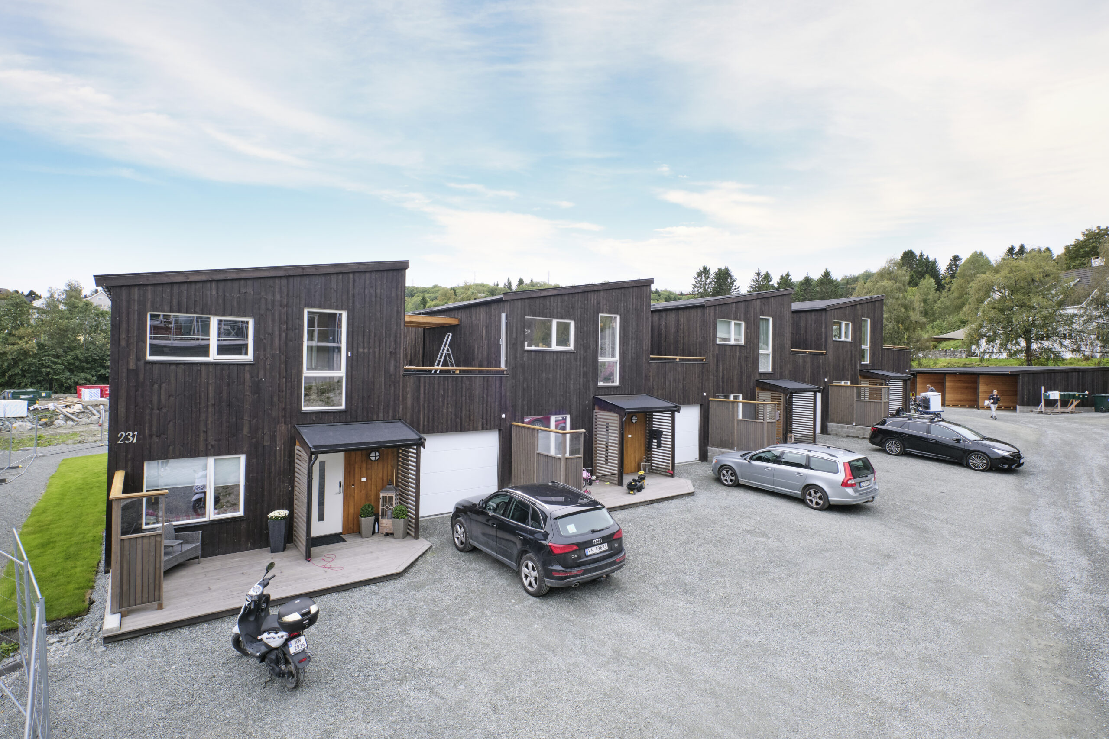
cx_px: 554
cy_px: 370
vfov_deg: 70.4
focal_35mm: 17
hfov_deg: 93.3
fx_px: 524
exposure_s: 1/160
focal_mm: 11
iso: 400
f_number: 9
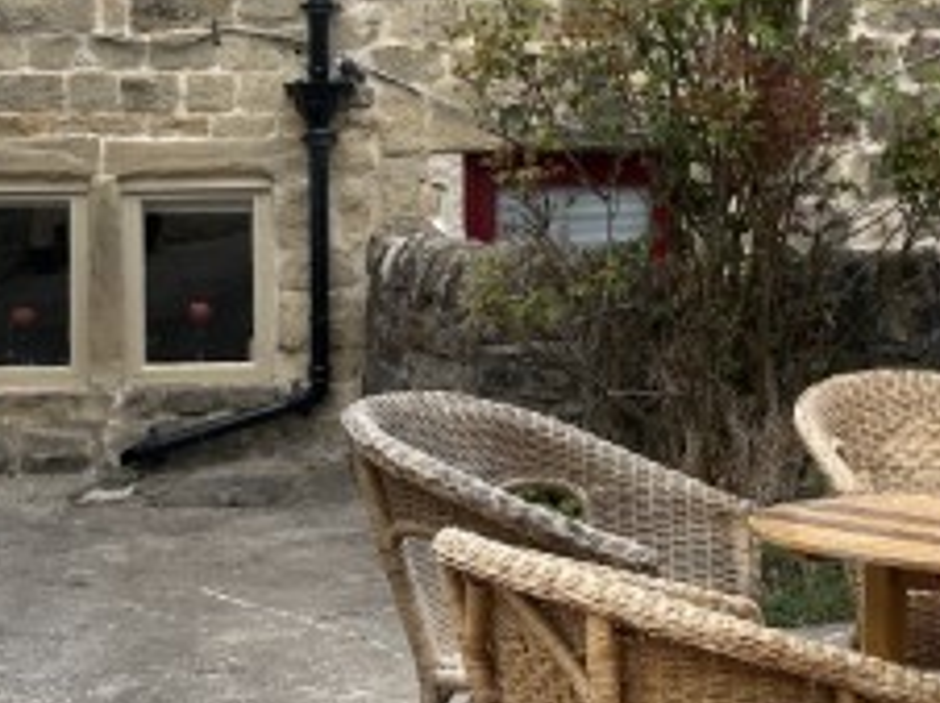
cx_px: 607
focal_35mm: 68
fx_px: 1845
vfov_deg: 21.1
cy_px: 75
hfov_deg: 28.4
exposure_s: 1/829
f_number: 1.78
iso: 80
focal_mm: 6.86
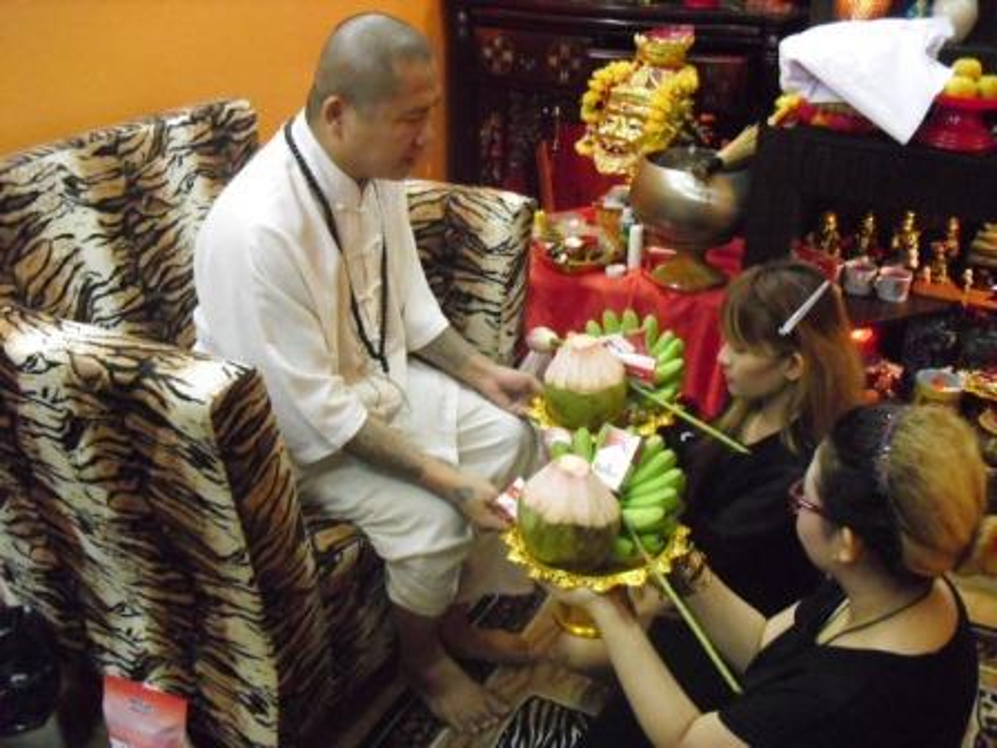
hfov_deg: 51.4
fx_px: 1037
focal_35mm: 36
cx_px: 498
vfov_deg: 39.7
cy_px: 374
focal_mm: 6.3
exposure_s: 1/40
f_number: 3.1
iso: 800
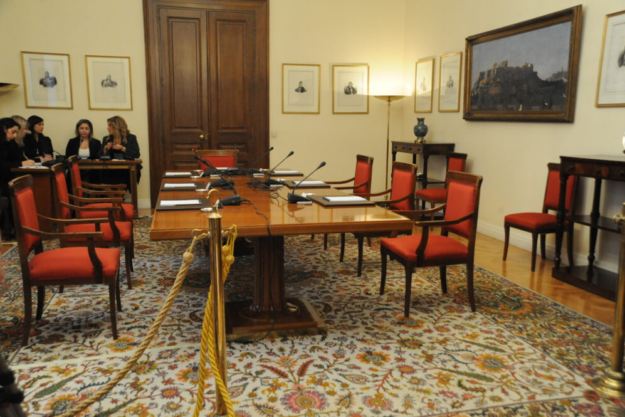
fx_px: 677
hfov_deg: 49.5
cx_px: 317
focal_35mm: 39
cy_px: 213
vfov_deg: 34.2
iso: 5000
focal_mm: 38
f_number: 7.1
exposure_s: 1/200
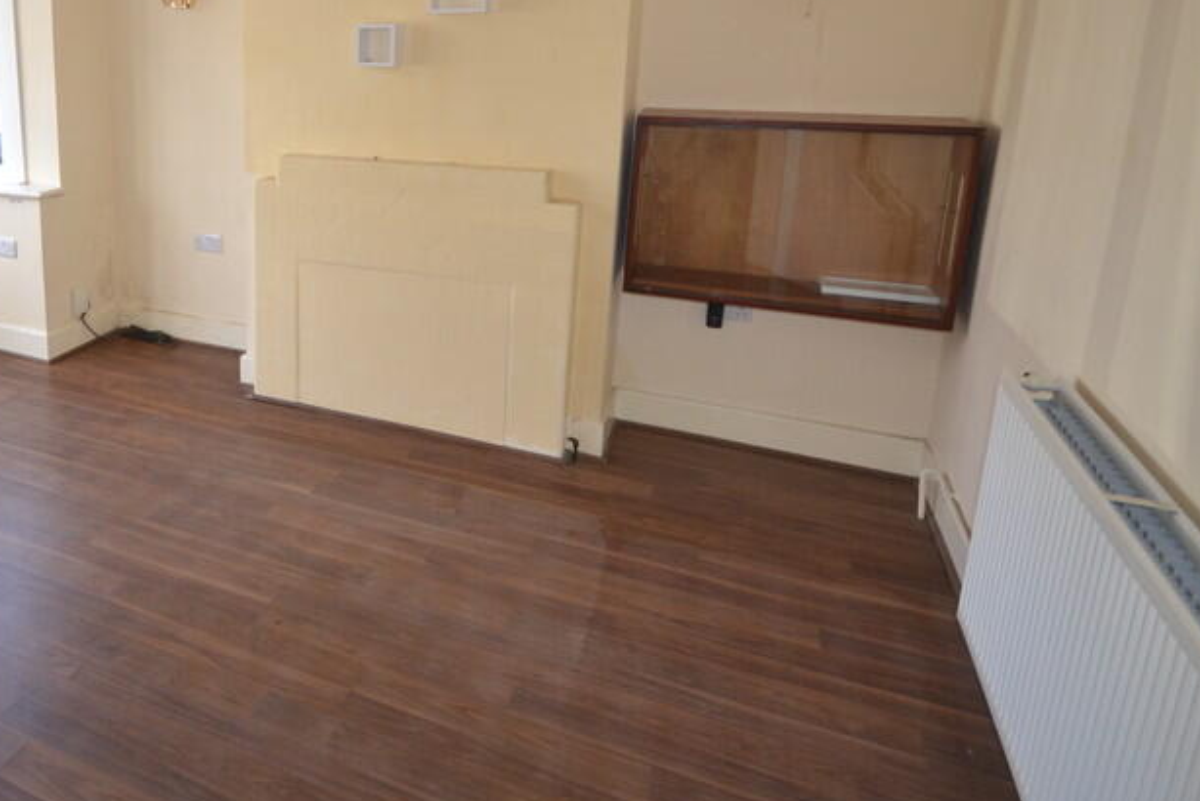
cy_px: 214
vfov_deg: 49.6
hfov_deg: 64.4
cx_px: 221
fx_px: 834
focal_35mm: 25
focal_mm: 10
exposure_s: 1/125
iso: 400
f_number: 4
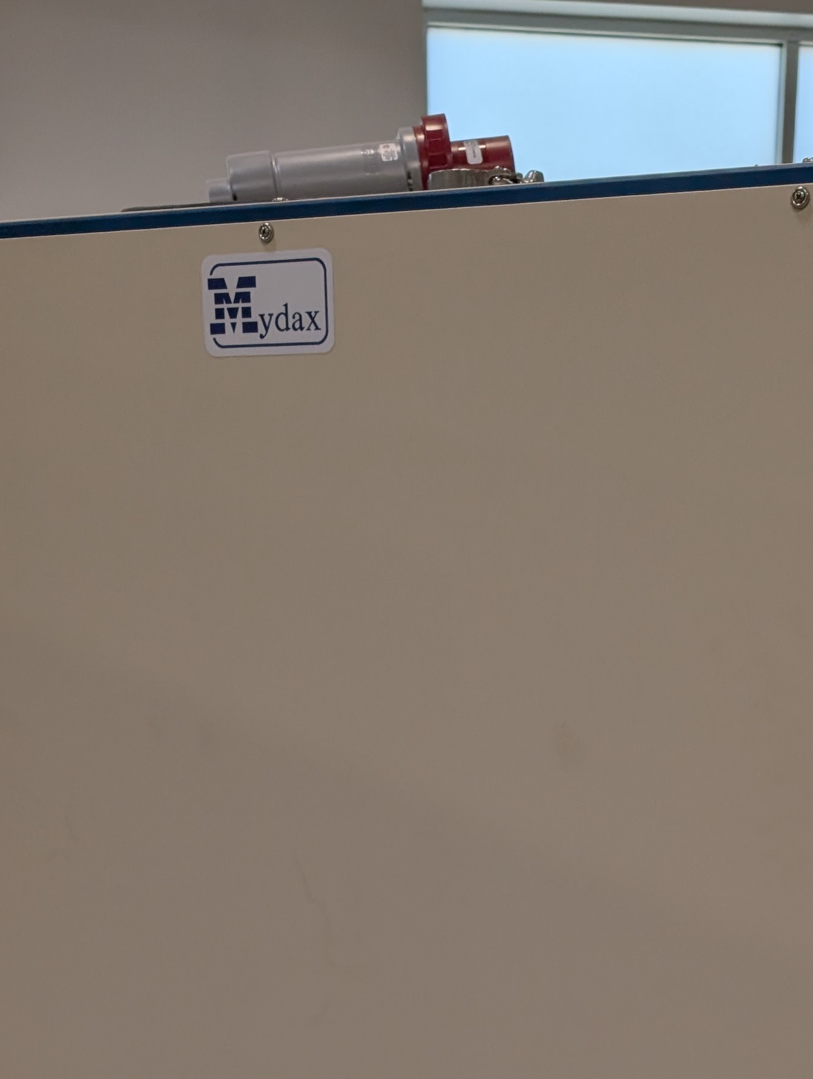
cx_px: 515
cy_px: 1160
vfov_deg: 31.3
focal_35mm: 55
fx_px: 1717
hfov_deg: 26.5
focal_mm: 6.9
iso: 146
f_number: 1.68
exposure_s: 1/522
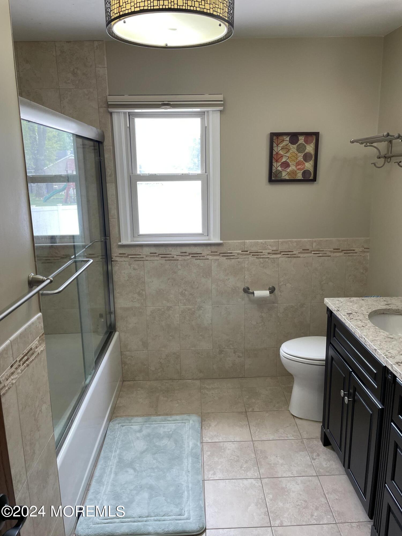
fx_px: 403
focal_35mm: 26
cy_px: 268
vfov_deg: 67.3
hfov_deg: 53.1
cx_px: 201
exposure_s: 1/60
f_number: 1.6
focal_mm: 4.2
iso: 64
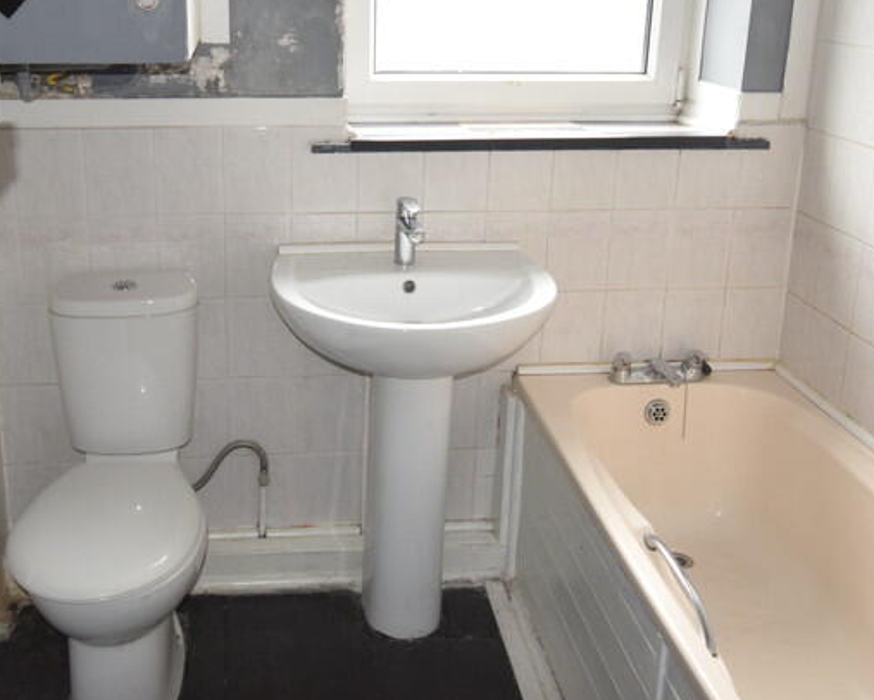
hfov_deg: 48.8
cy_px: 234
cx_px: 348
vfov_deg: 39.7
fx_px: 956
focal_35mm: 37
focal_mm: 13
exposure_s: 1/125
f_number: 5.6
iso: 800
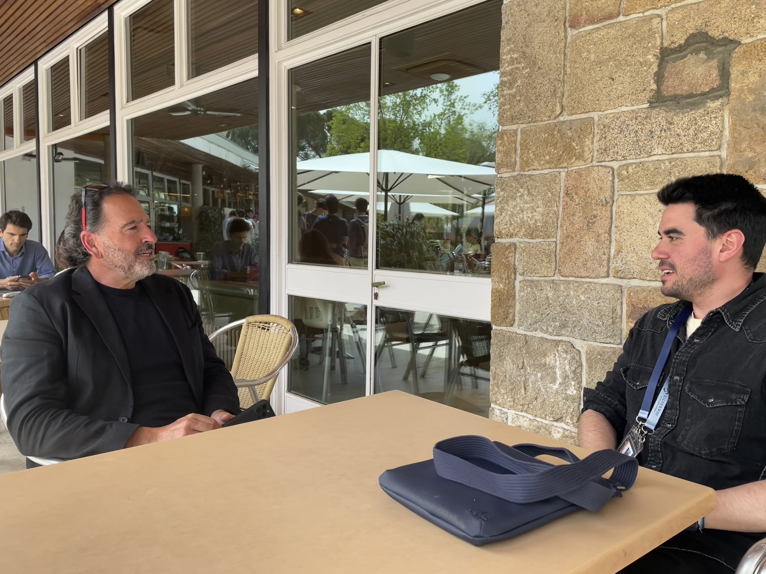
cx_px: 383
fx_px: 575
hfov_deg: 67.3
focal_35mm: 26
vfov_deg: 53.1
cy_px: 287
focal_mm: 4.2
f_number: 1.6
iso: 32
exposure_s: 1/412
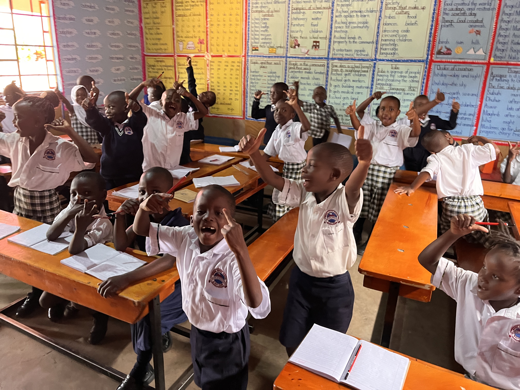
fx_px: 391
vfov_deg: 53.1
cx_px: 260
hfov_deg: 67.3
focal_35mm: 26
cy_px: 195
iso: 500
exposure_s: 1/33
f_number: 1.6
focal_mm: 5.1
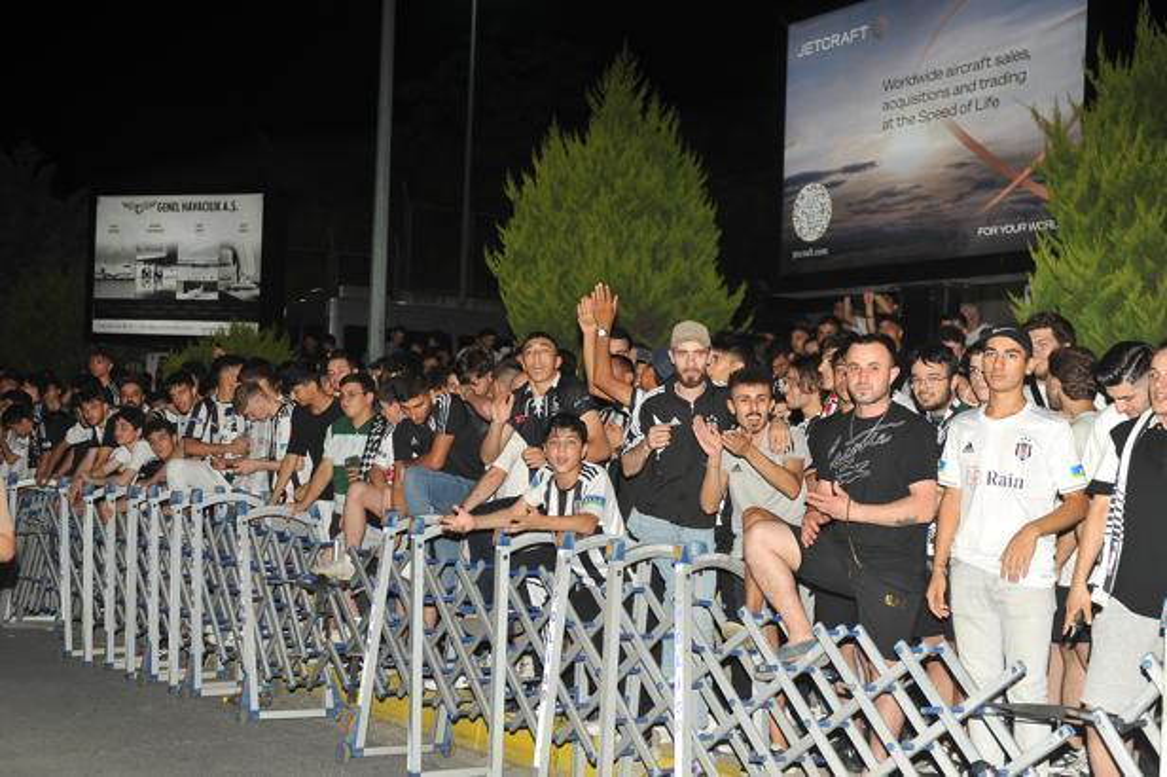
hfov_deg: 39.6
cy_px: 388
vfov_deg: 27.0
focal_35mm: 50
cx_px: 584
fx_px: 1620
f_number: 4.5
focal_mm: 50
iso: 800
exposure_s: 1/250
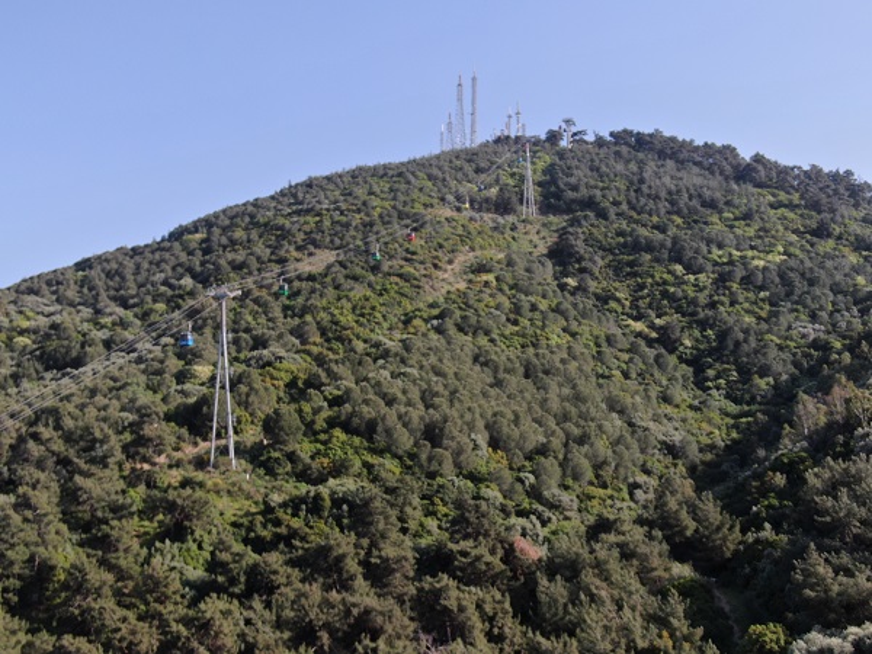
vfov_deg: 30.3
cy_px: 327
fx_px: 1209
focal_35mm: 48
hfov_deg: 39.7
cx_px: 436
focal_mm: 8.6
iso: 110
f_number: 3.8
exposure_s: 1/500
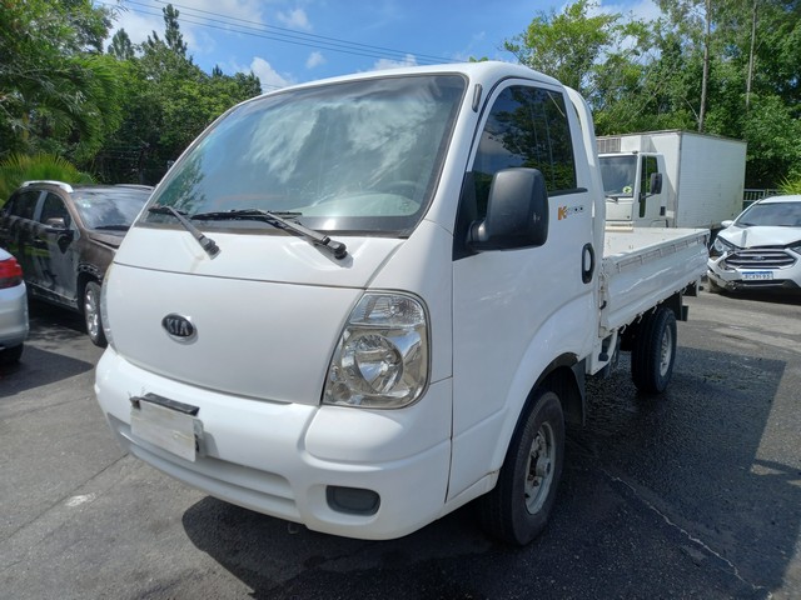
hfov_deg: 69.4
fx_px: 578
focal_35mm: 25
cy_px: 300
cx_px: 400
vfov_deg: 54.9
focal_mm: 4.6
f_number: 2
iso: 25
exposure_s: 1/752
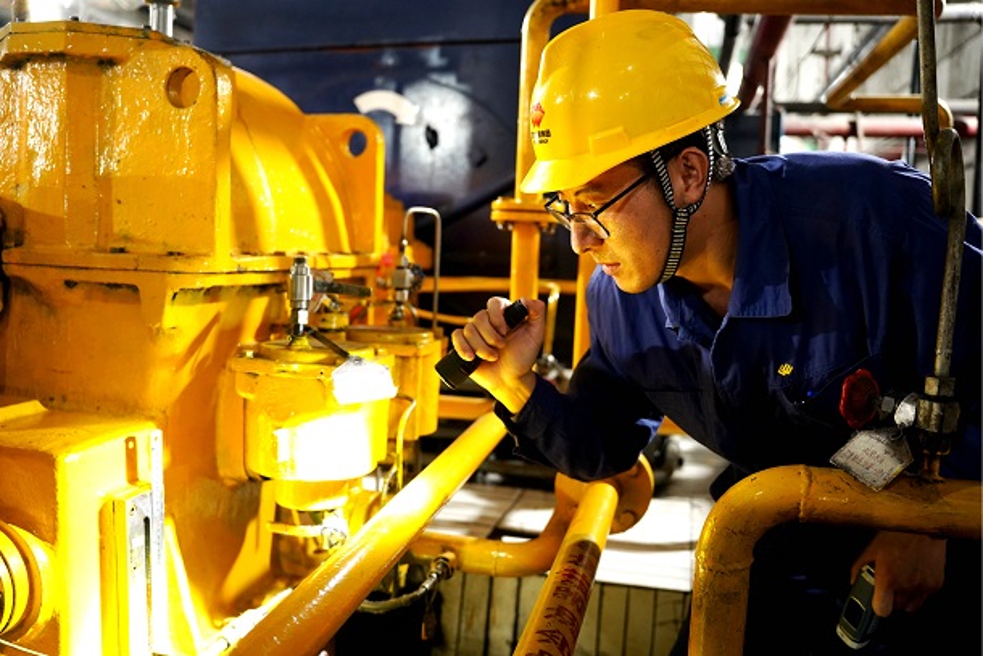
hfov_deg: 65.5
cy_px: 328
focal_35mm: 28
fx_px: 765
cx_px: 492
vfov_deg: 46.4
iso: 2500
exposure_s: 1/60
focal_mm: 28
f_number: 2.8
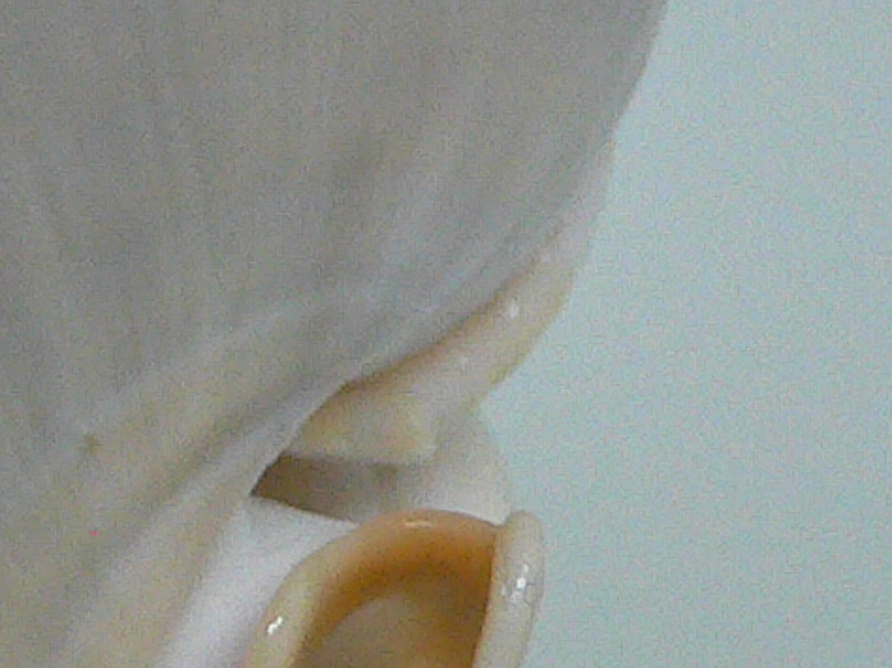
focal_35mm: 149
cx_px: -119
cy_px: 252
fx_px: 3838
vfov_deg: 9.9
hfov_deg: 13.0
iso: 200
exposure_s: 1/60
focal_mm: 4.6
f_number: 2.8
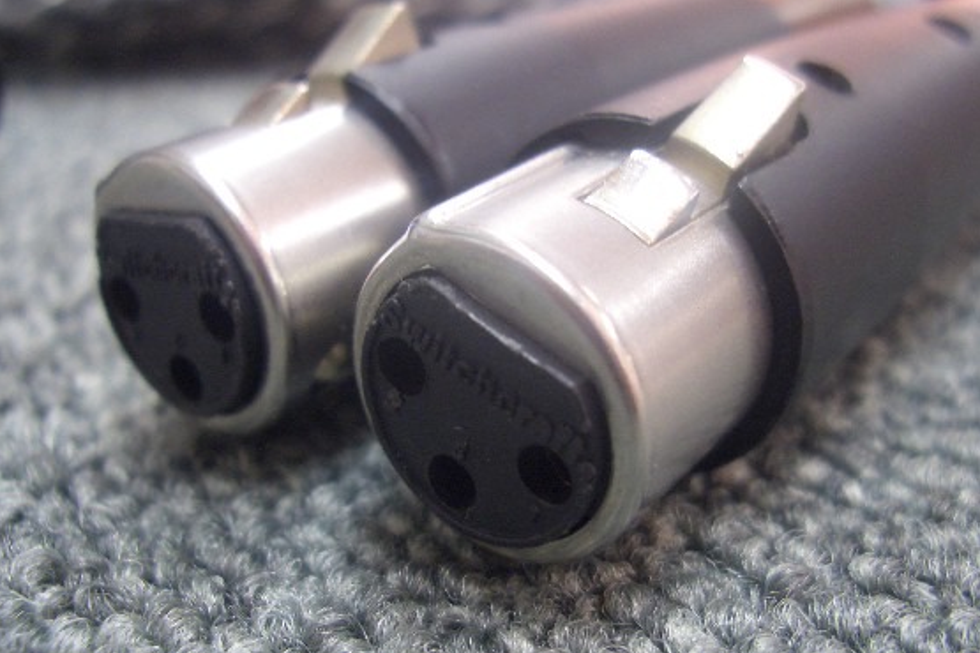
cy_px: 337
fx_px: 1143
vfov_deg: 31.9
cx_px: 535
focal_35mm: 42
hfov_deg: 46.3
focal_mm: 5.8
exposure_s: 1/13
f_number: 2.6
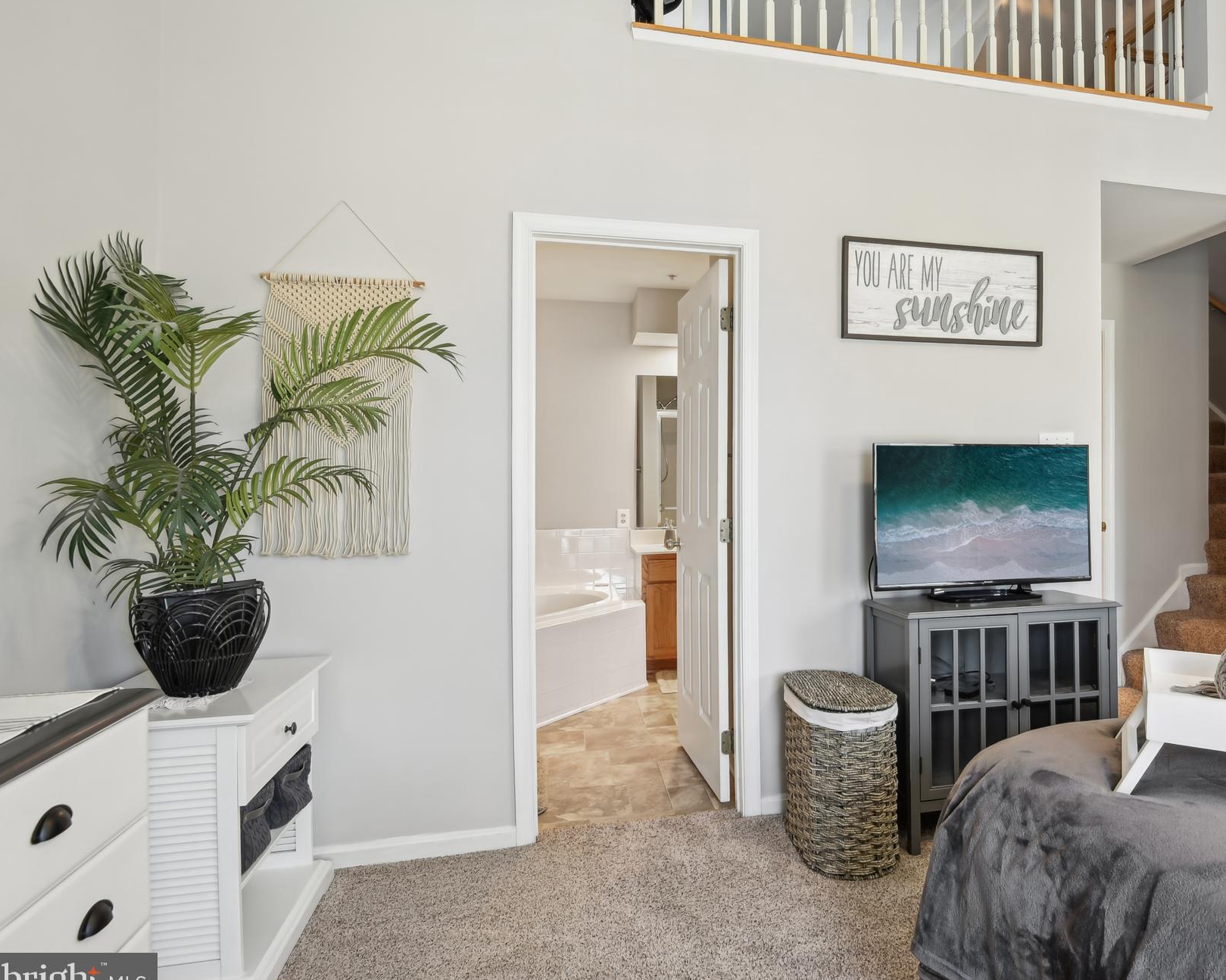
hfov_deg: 81.8
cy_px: 491
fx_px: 689
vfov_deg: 70.8
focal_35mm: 19
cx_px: 765
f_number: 8
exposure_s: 1/8
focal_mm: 16
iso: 400
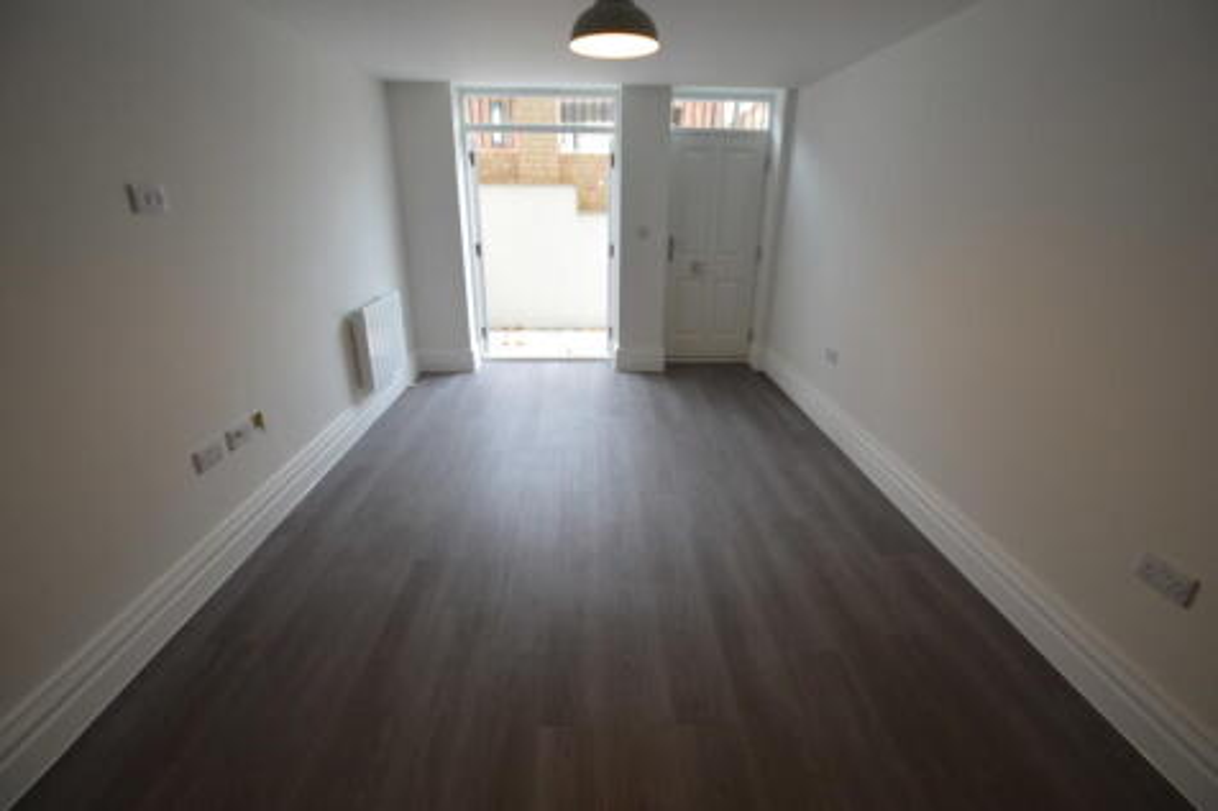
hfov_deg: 100.4
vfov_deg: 77.3
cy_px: 406
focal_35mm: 15
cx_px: 609
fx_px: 507
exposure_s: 1/100
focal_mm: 10
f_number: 5
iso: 400
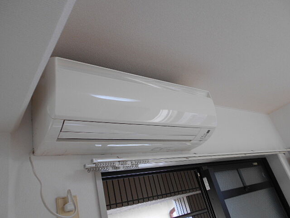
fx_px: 218
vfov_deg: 53.1
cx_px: 145
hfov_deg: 67.3
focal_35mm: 26
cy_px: 109
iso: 80
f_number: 3.2
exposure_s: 1/30
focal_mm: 4.6
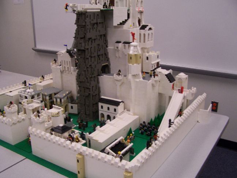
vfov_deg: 37.7
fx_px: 260
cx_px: 118
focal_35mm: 38
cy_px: 89
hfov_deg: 49.0
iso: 140
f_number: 2.8
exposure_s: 1/30
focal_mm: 6.3
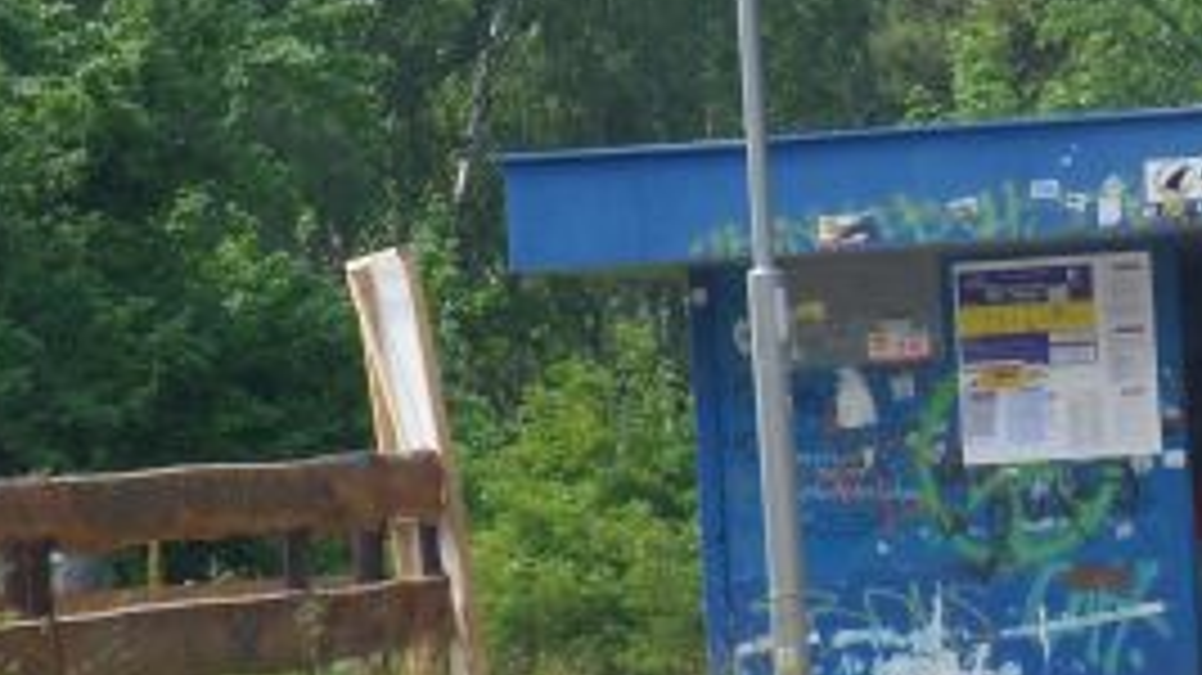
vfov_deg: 4.4
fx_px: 8730
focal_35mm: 274
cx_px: 1049
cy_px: 522
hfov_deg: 7.9
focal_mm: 14
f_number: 5.1
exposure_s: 1/125
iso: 80
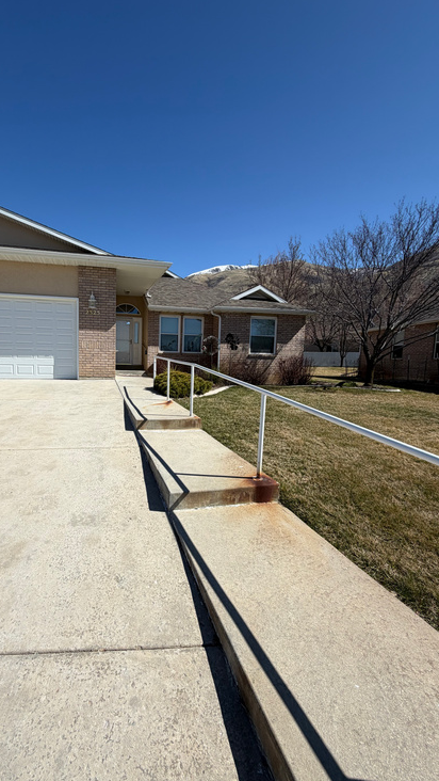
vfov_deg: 99.4
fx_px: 331
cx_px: 165
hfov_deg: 66.1
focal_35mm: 16
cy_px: 397
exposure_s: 1/1285
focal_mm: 2.22
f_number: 2.2
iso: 20
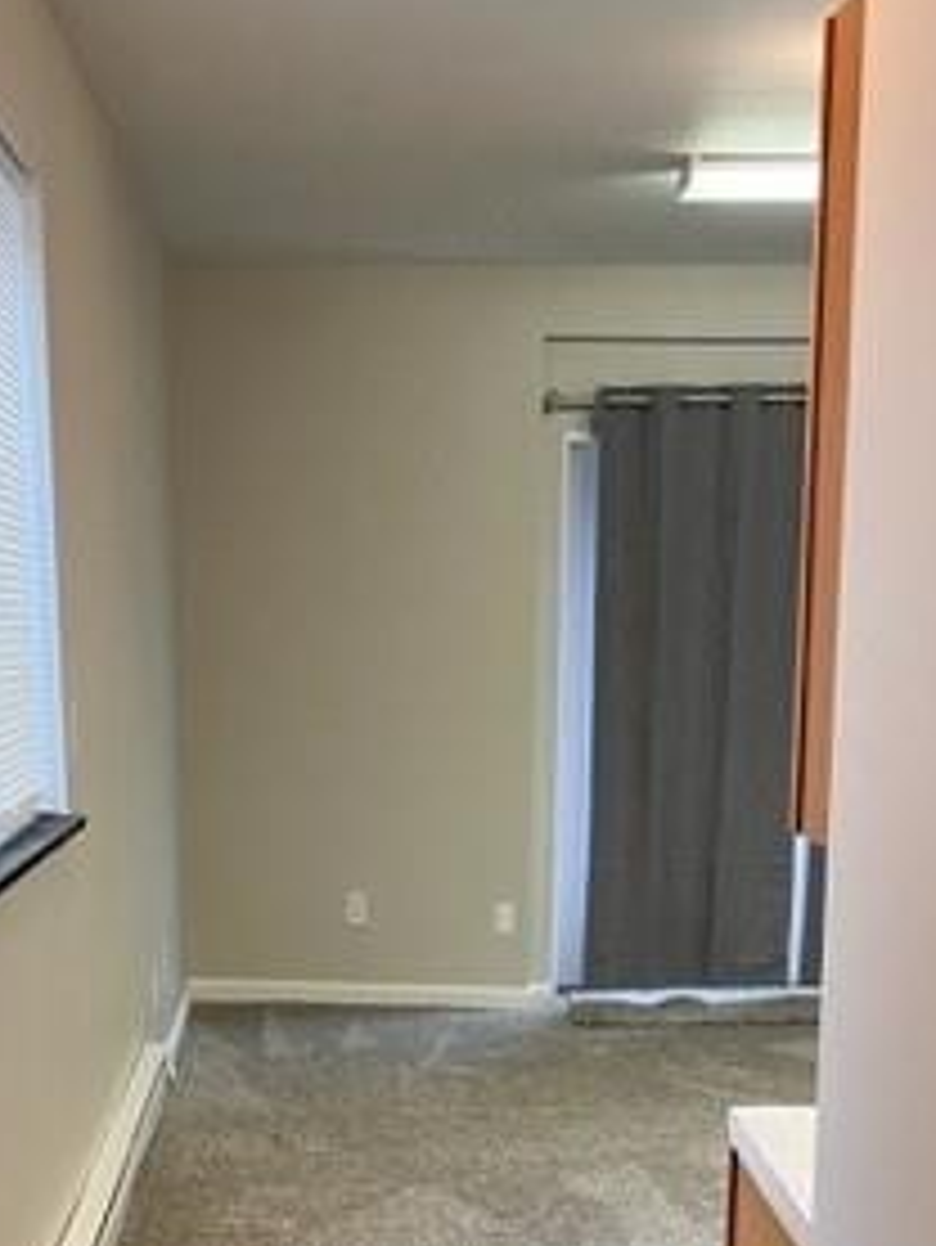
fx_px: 2161
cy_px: 1098
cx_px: 378
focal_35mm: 60
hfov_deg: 24.4
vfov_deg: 30.9
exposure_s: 1/60
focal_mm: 5.7
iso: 80
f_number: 1.5
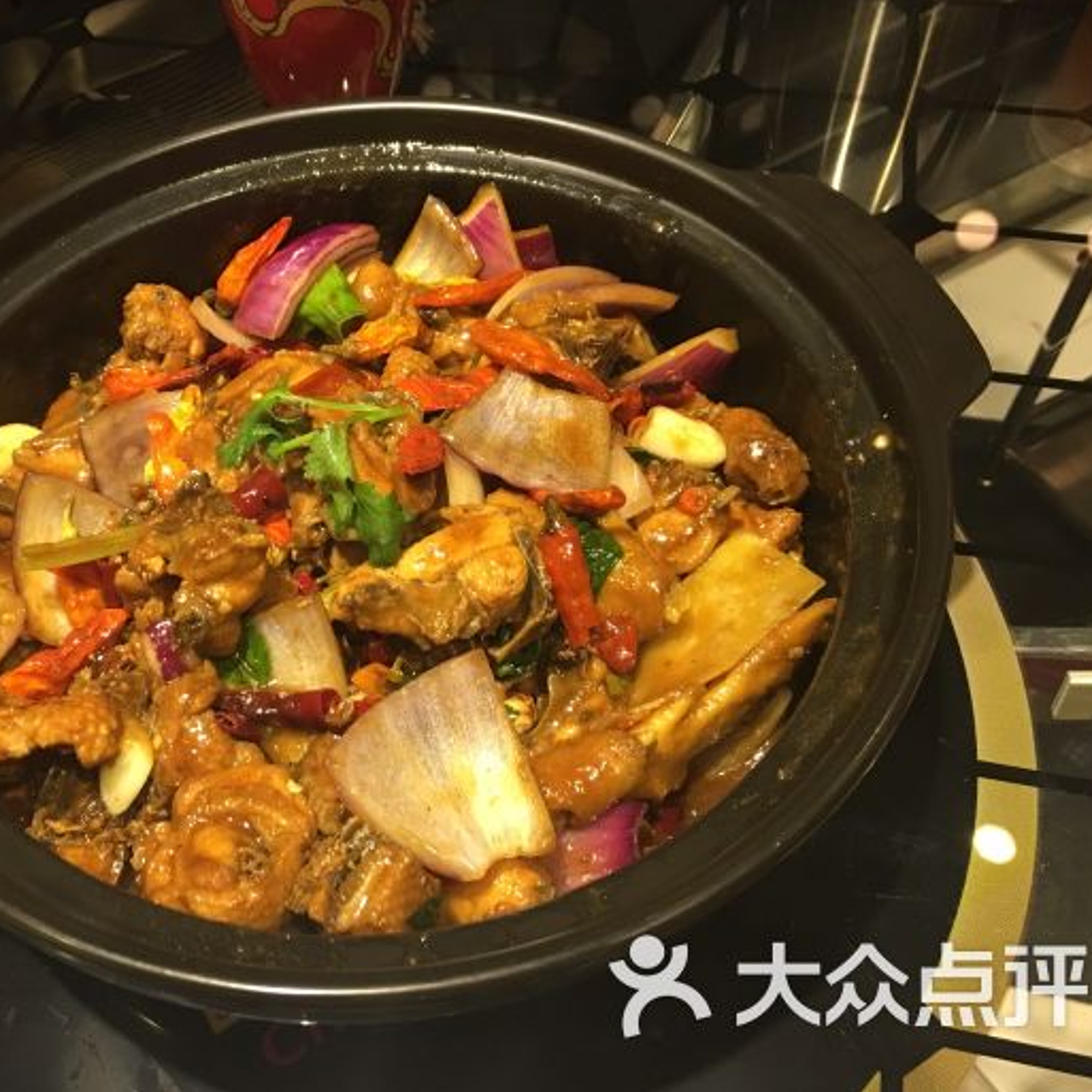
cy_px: 537
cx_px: 398
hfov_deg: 46.7
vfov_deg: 47.2
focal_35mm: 35
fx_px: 1249
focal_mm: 4.15
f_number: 2.2
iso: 125
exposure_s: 1/17
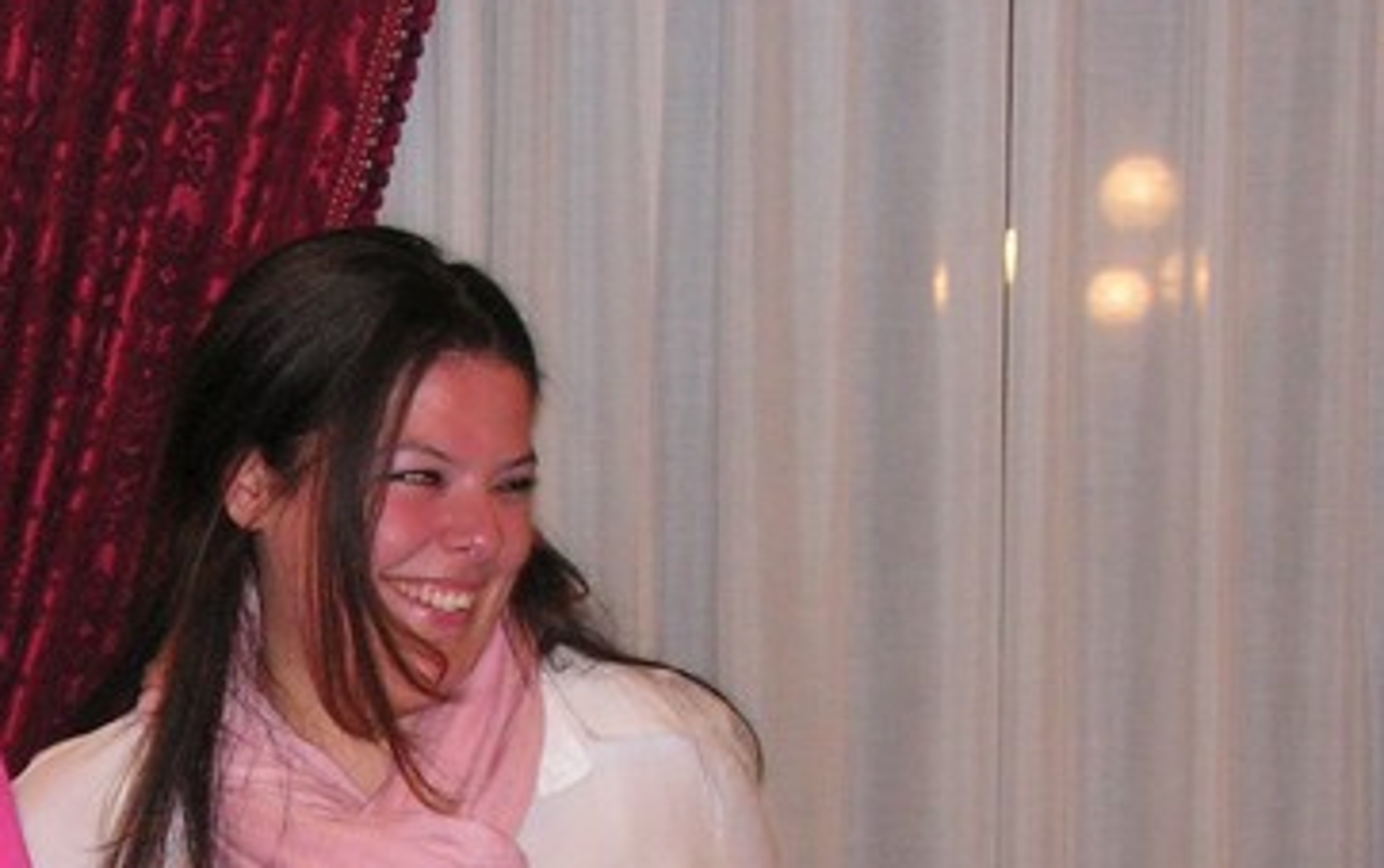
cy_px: 975
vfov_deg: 10.5
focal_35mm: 124
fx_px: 4681
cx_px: 54
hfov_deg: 16.5
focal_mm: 8.9
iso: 200
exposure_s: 1/60
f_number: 3.2
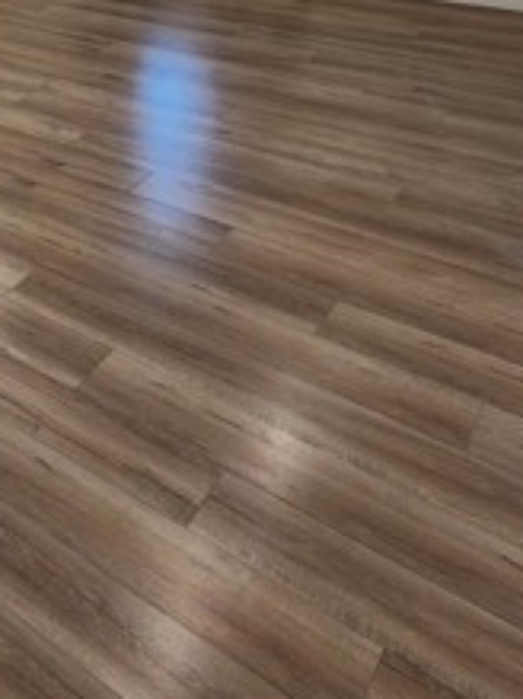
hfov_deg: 24.2
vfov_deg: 40.6
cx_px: -348
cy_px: -51
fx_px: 766
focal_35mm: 38
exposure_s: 1/120
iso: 80
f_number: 2.2
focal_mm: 2.2
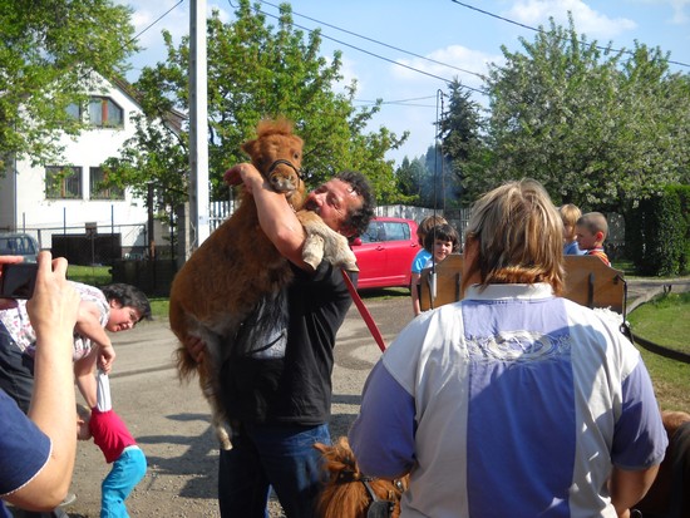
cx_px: 345
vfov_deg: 35.2
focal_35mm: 41
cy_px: 259
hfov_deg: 45.8
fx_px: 818
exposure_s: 1/209
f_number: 5.5
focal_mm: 6.72
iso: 64
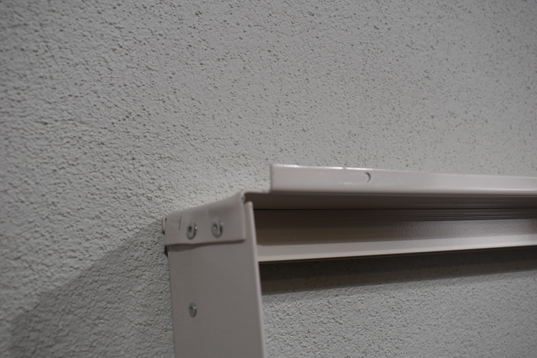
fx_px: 604
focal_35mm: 40
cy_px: 179
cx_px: 268
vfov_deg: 33.0
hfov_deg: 47.9
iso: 200
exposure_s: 1/125
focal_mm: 27
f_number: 5.6
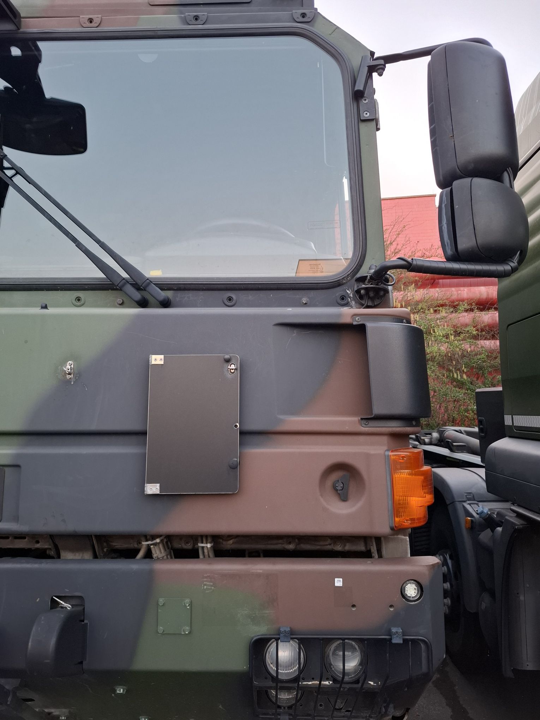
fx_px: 478
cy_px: 360
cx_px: 270
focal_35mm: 23
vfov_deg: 73.9
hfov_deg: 58.9
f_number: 1.8
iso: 160
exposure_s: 1/100
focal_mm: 5.54
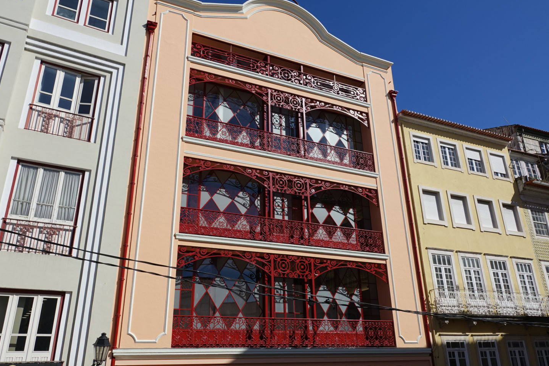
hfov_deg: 67.4
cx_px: 276
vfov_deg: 47.9
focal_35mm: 27
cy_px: 192
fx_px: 412
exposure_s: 1/1000
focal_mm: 8.8
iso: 100
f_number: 5
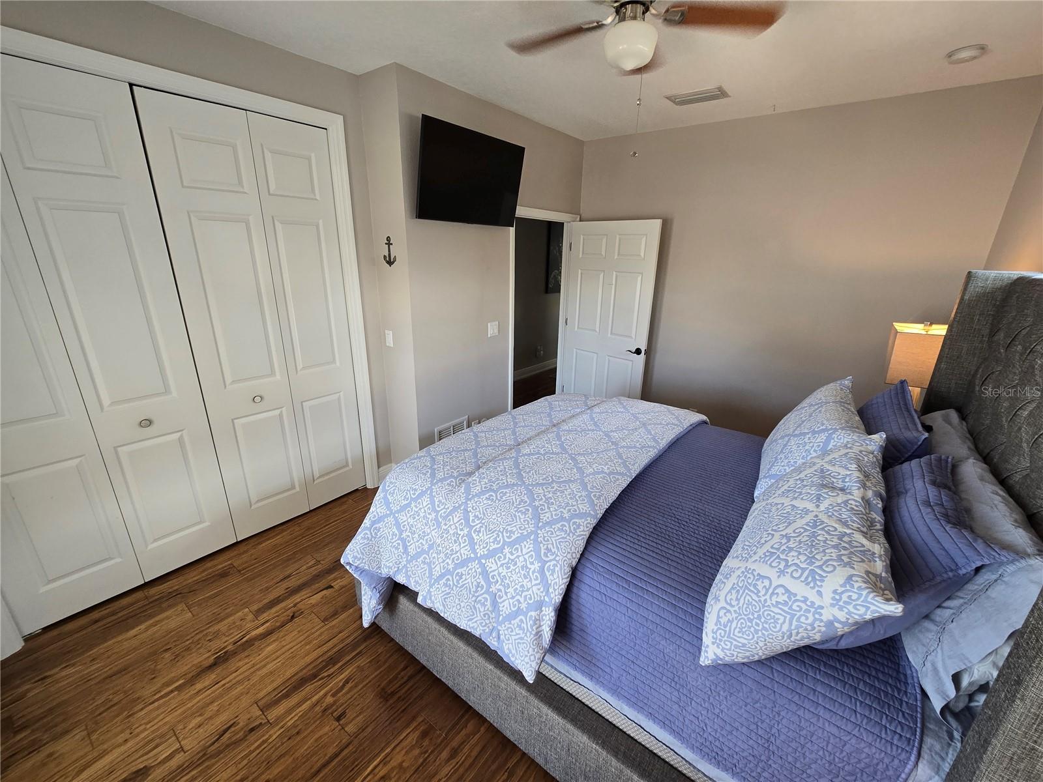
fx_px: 392
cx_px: 522
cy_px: 391
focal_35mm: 13
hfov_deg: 106.2
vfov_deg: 89.9
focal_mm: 2.2
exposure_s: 1/60
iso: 125
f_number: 2.2
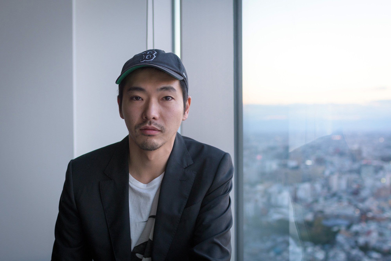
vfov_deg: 29.9
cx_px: 196
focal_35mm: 45
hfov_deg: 43.6
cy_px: 130
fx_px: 489
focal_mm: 30
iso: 125
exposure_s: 1/80
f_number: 2.5
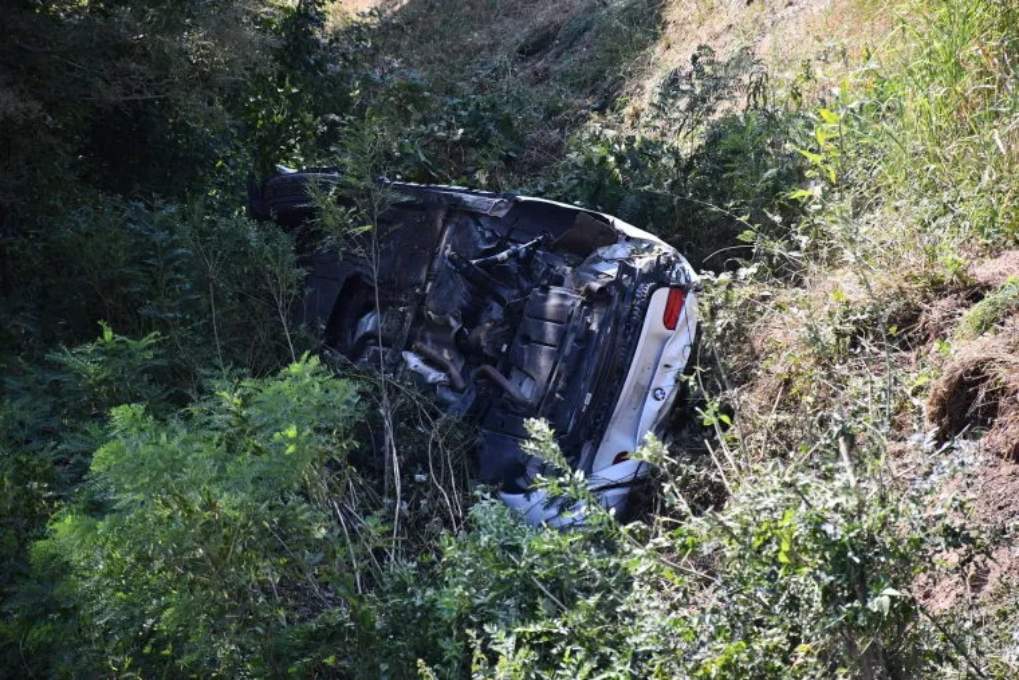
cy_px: 340
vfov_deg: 6.5
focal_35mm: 210
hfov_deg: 9.8
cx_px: 510
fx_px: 5945
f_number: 5.6
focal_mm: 140
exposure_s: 1/2000
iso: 1600
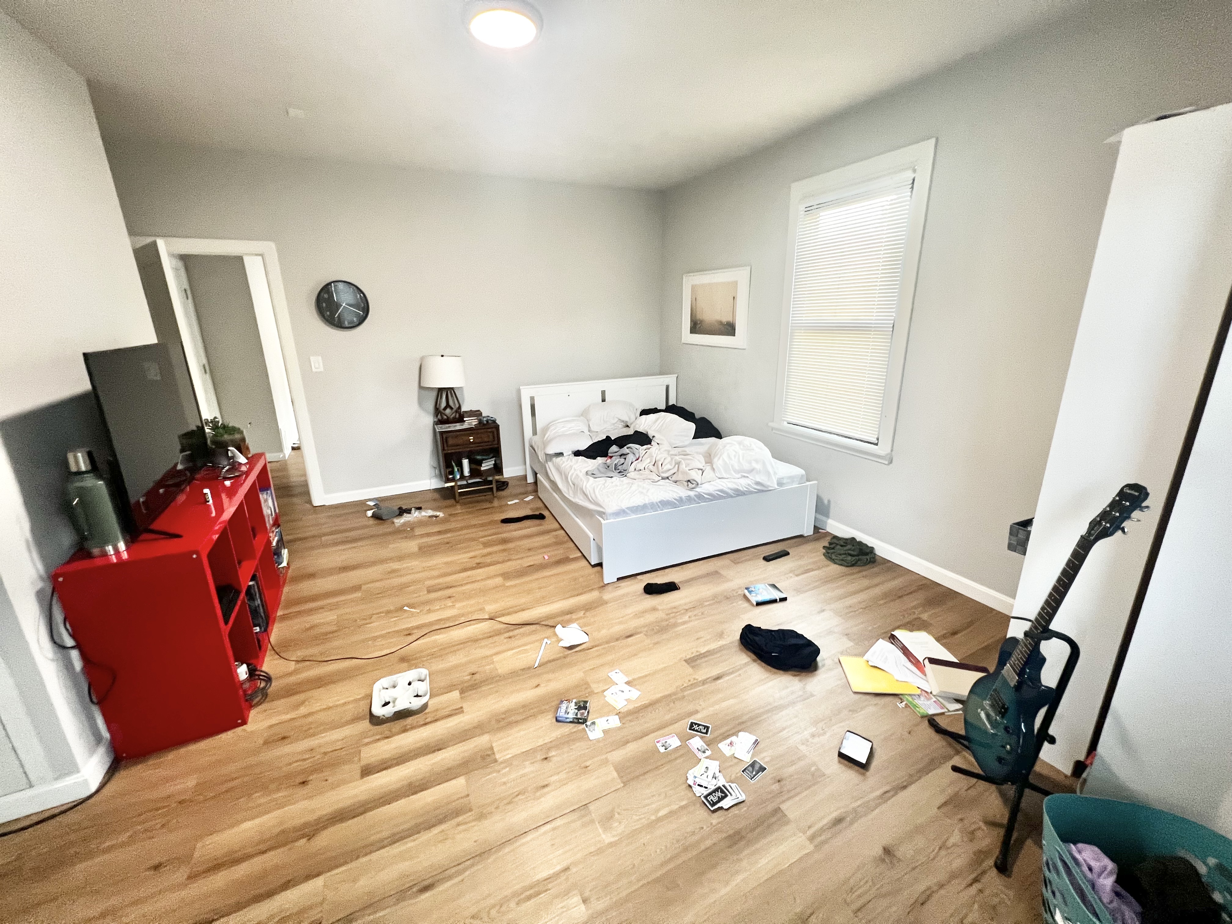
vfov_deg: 89.9
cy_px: 462
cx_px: 616
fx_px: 463
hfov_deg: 106.2
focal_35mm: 13
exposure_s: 1/60
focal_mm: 1.57
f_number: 1.8
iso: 250
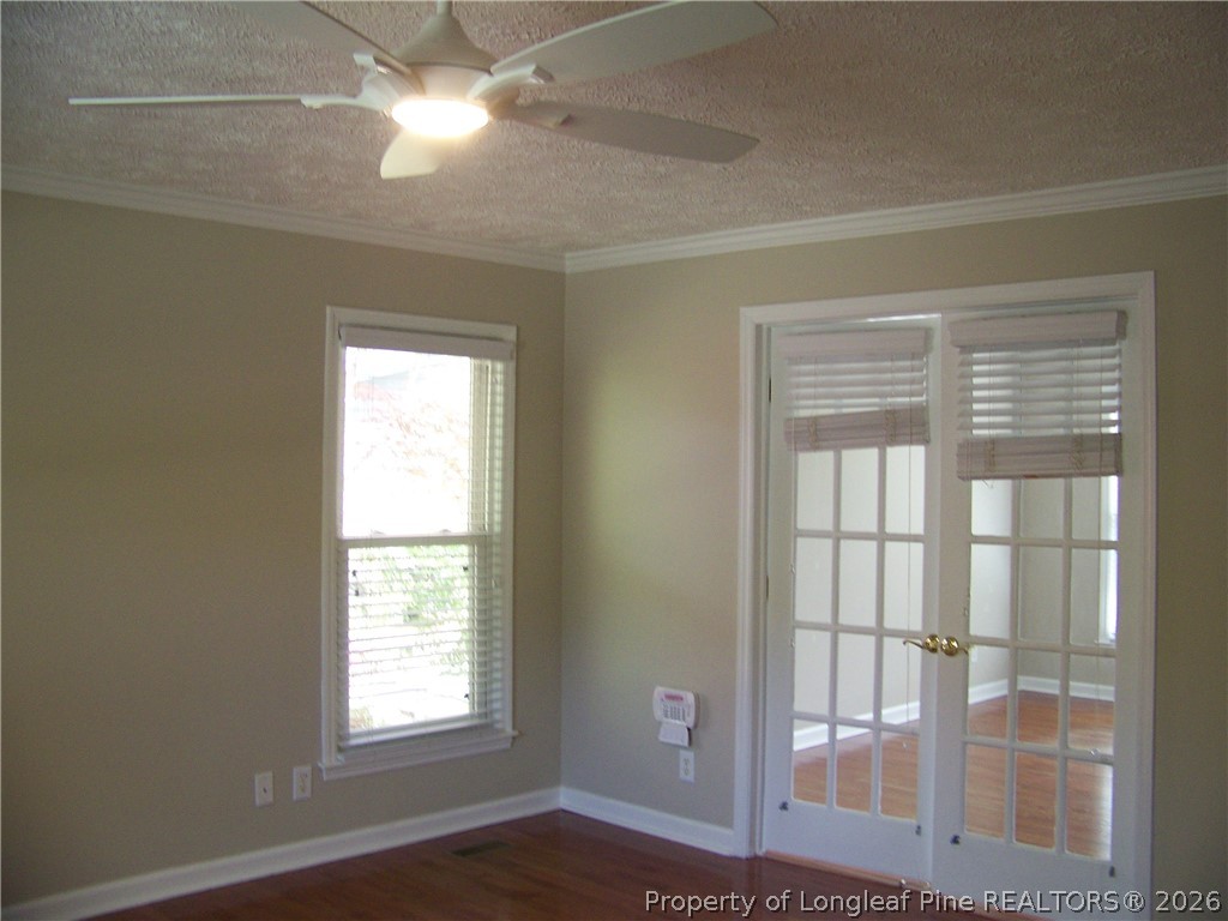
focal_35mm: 36
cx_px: 614
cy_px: 460
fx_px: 1277
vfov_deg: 39.7
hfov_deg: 51.4
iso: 125
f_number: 2.8
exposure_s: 1/30
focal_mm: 5.85
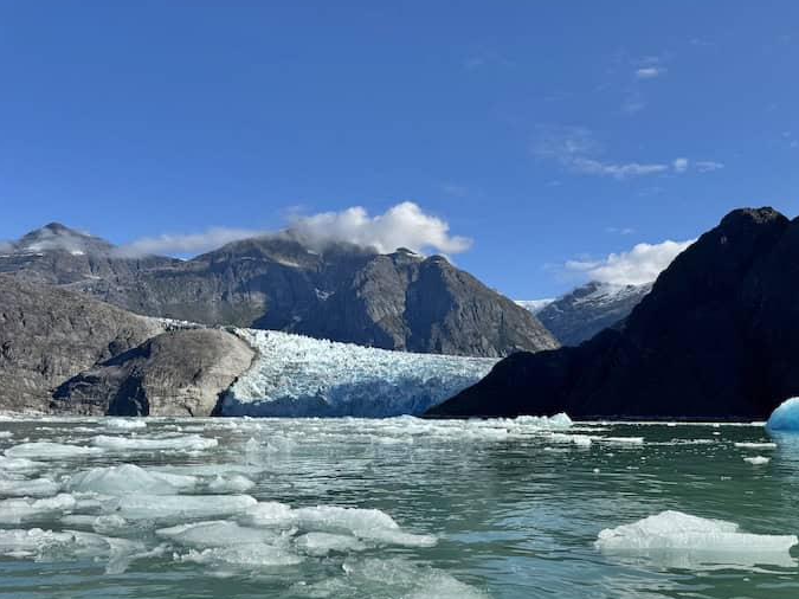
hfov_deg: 55.7
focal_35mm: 32
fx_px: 738
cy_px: 369
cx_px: 528
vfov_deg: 43.8
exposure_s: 1/5348
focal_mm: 6.8
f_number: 1.8
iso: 80
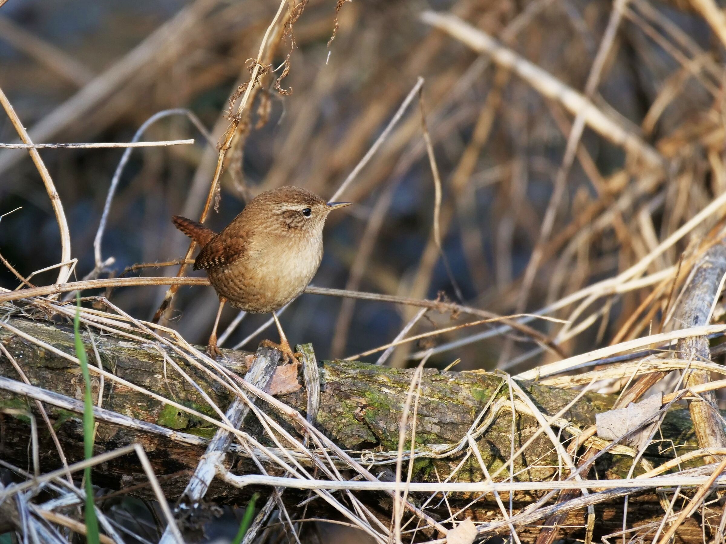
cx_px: 363
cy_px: 272
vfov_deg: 1.9
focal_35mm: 800
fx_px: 16778
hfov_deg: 2.5
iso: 800
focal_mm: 400
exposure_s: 1/250
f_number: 6.3
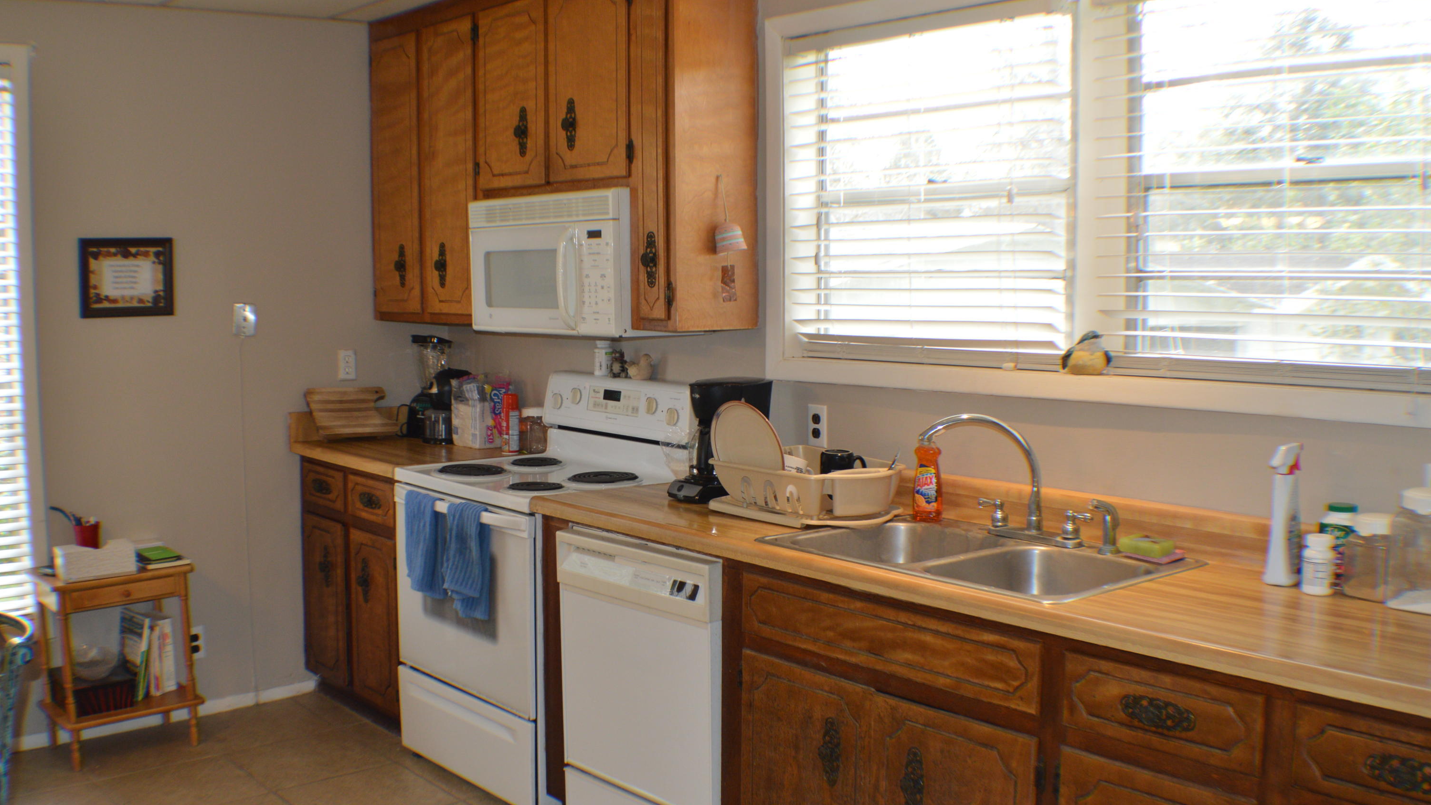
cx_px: 715
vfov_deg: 27.1
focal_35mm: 44
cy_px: 434
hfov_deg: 46.4
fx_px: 1670
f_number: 4.5
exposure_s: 1/60
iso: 450
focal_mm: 28
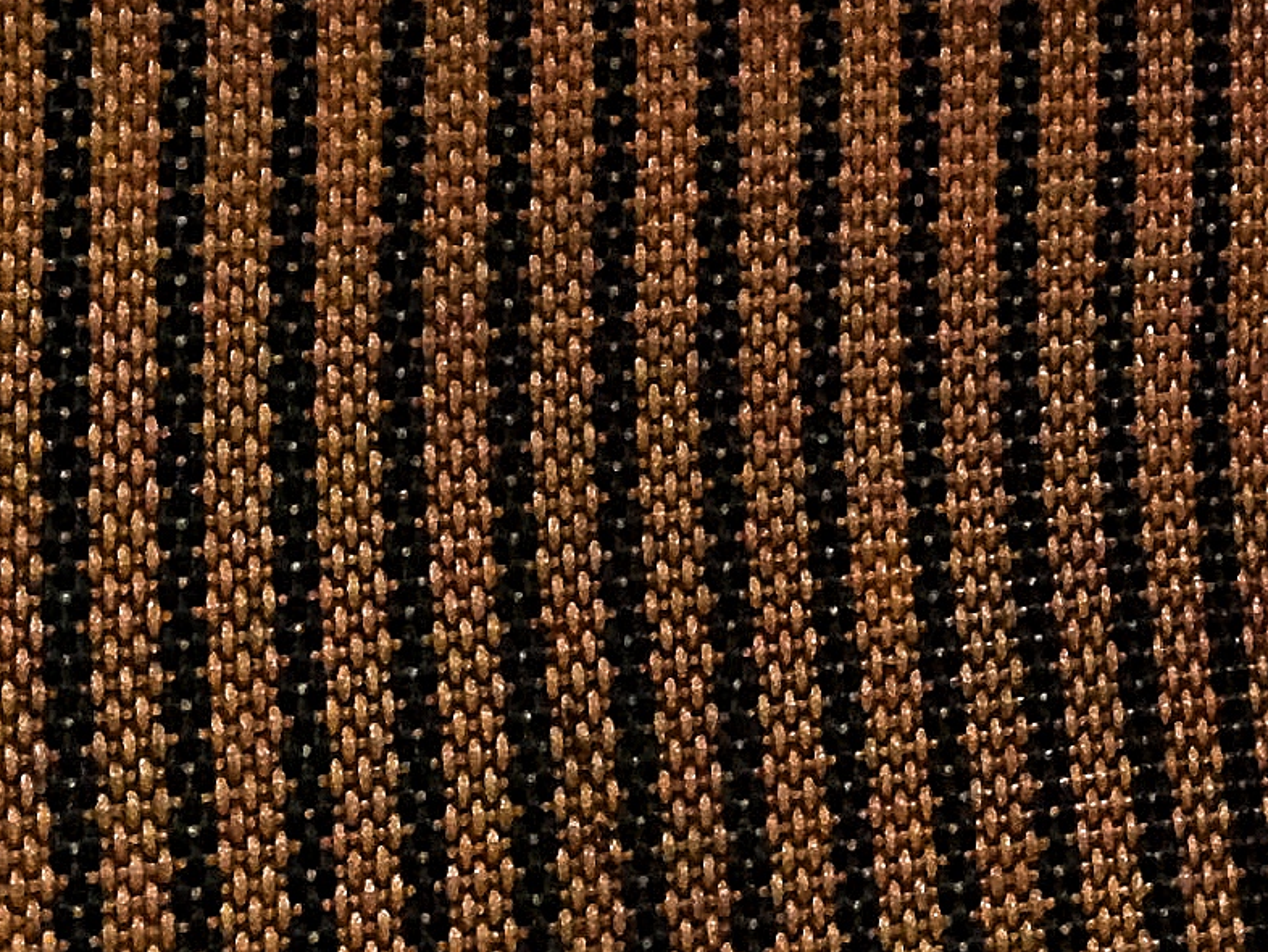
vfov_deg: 10.2
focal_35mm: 137
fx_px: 5020
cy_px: -749
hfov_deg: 14.2
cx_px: 1182
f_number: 2.4
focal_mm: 4.12
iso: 400
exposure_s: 1/20
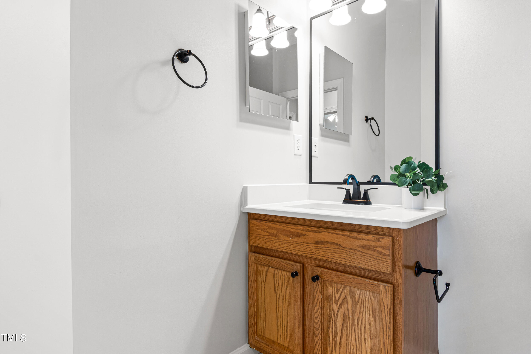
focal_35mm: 20
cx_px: 266
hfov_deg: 85.4
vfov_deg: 63.2
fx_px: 288
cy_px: 177
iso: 100
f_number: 8
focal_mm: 13
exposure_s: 1/2.5
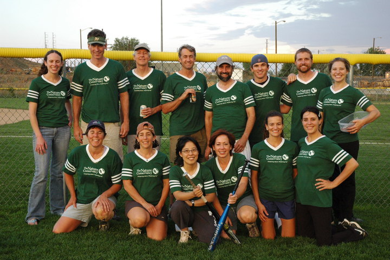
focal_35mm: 52
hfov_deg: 37.9
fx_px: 568
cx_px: 195
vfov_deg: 25.7
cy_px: 130
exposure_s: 1/125
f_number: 5
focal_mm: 35
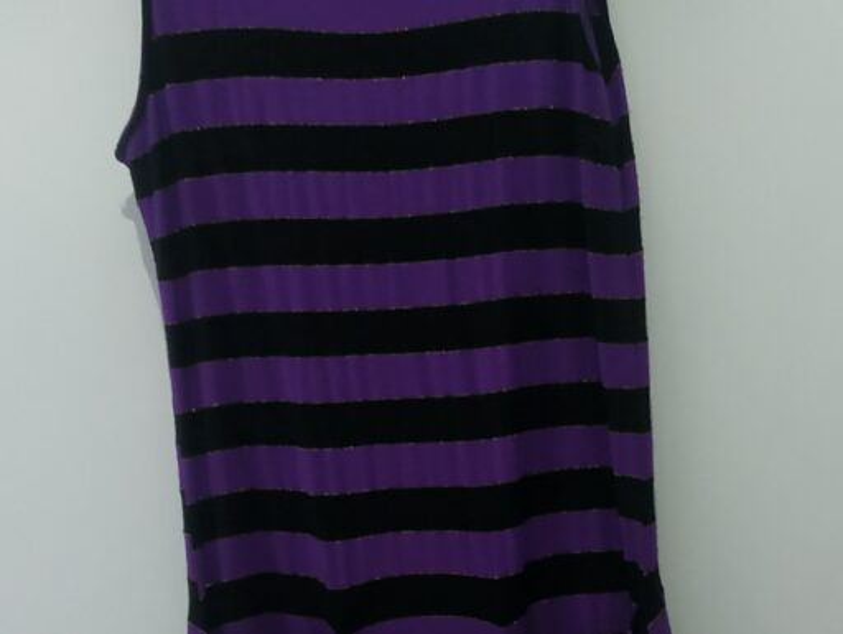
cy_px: 317
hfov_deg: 71.5
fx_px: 585
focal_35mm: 24
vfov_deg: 56.9
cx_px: 422
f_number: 1.9
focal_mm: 3.94
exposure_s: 1/20
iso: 640
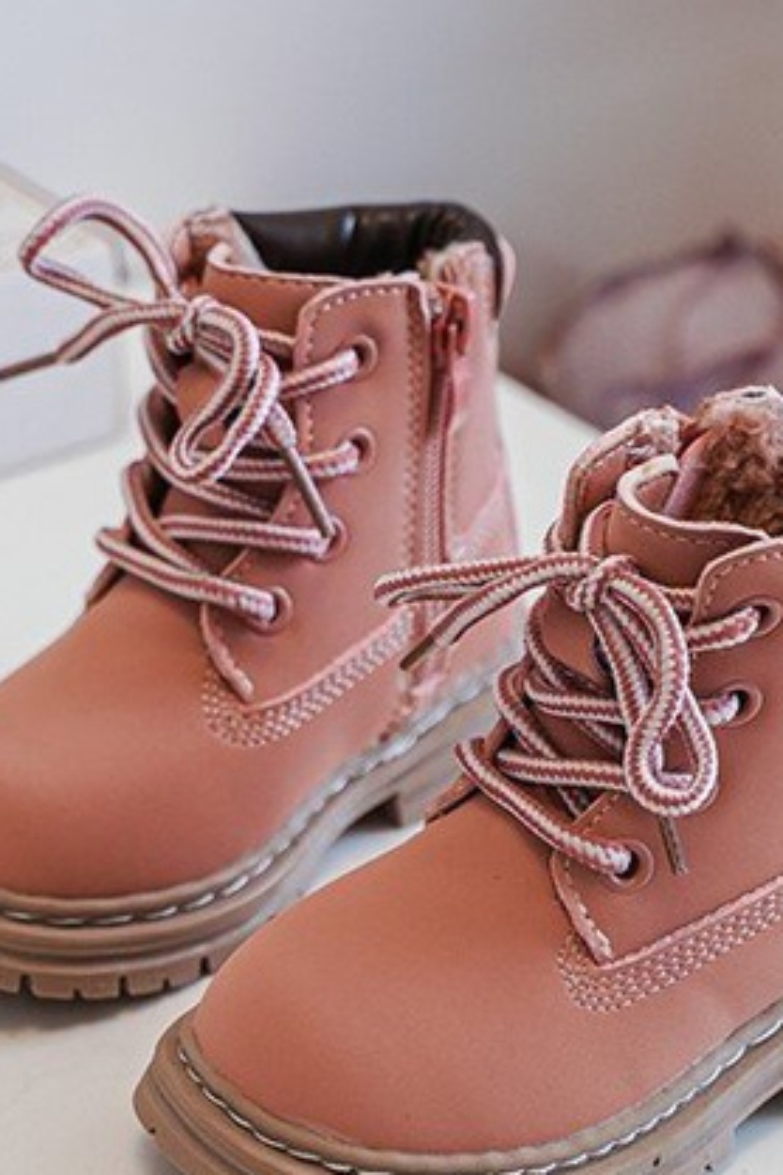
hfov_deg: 15.2
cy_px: 566
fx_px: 2936
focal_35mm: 90
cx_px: 431
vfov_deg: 22.6
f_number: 4
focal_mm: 50
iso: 500
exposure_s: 1/100
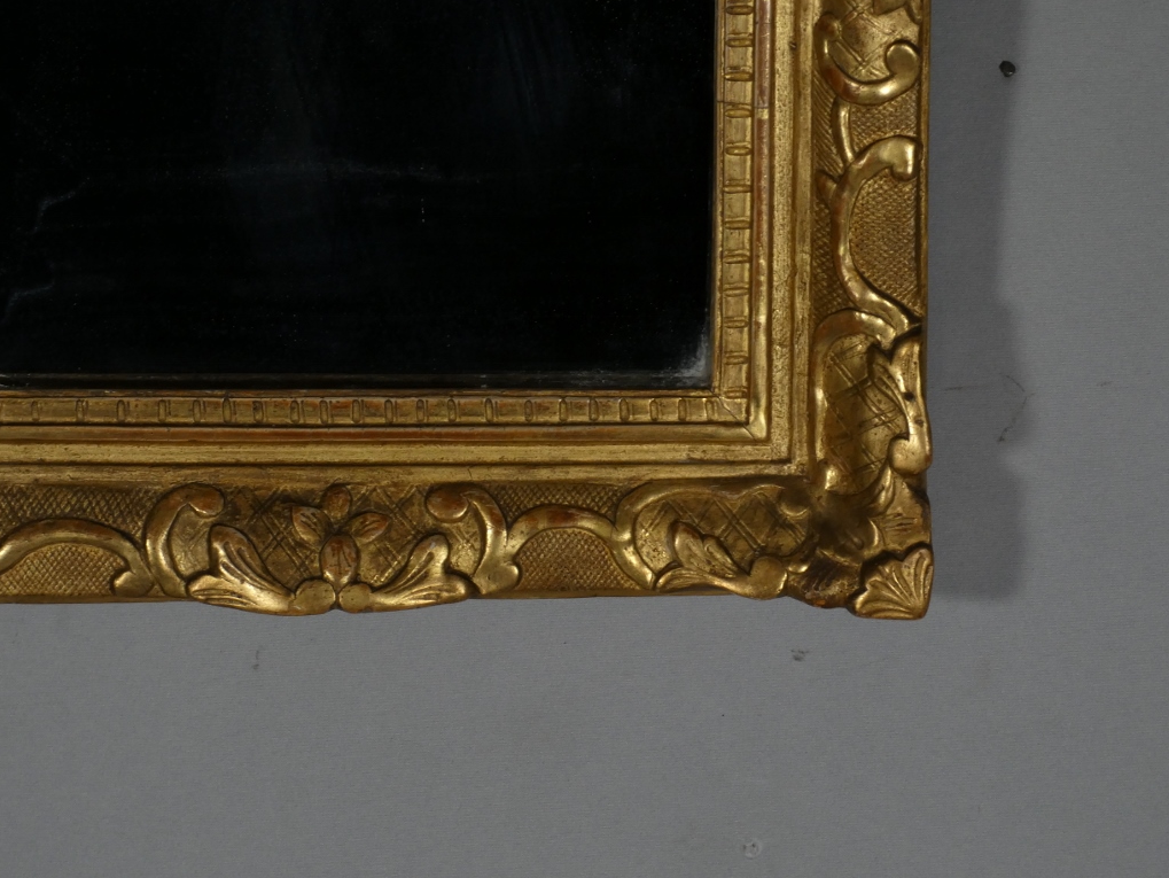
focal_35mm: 224
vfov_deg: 6.6
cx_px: 586
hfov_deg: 8.8
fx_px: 7567
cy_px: 440
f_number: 5.5
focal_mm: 39.9
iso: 200
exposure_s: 1/80
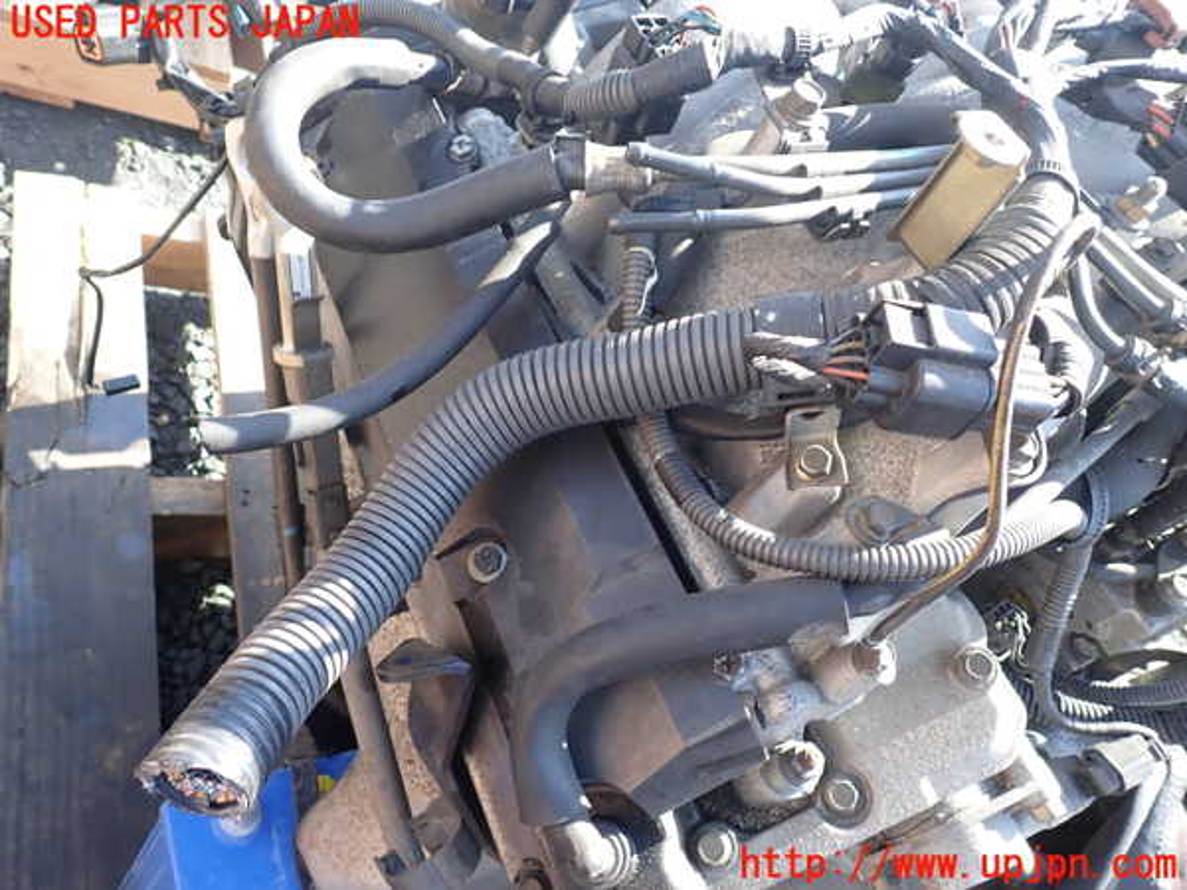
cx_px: 594
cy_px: 445
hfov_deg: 69.4
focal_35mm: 25
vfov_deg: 54.9
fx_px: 857
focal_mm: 4.5
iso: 100
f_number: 2.8
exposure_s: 1/100
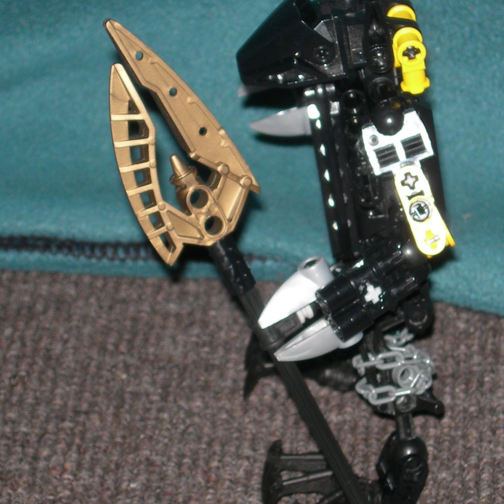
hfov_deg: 9.5
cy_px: 209
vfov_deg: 9.5
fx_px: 3031
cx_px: 323
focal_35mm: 184
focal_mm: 21.3
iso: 50
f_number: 4.6
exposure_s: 1/60.1
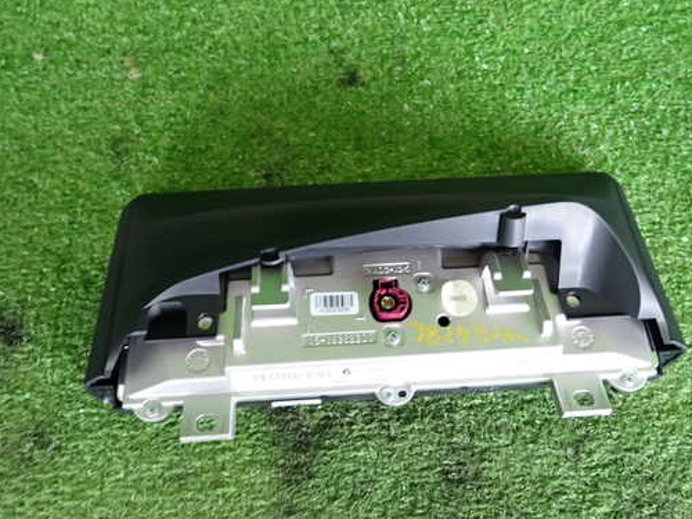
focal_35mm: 30
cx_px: 368
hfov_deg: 59.9
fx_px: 600
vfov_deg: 46.8
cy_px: 268
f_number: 2
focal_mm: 4.5
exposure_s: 1/40
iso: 320
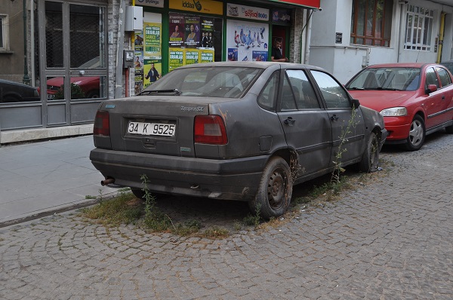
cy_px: 150
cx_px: 226
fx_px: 528
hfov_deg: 46.5
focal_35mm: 42
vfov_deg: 31.8
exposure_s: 1/125
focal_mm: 28
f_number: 5.6
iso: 280
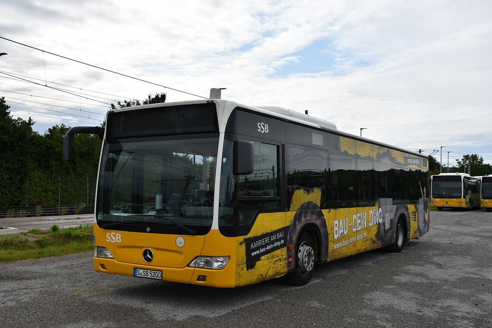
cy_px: 164
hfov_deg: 49.6
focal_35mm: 39
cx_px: 246
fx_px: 533
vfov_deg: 34.2
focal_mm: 26
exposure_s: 1/2000
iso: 400
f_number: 8
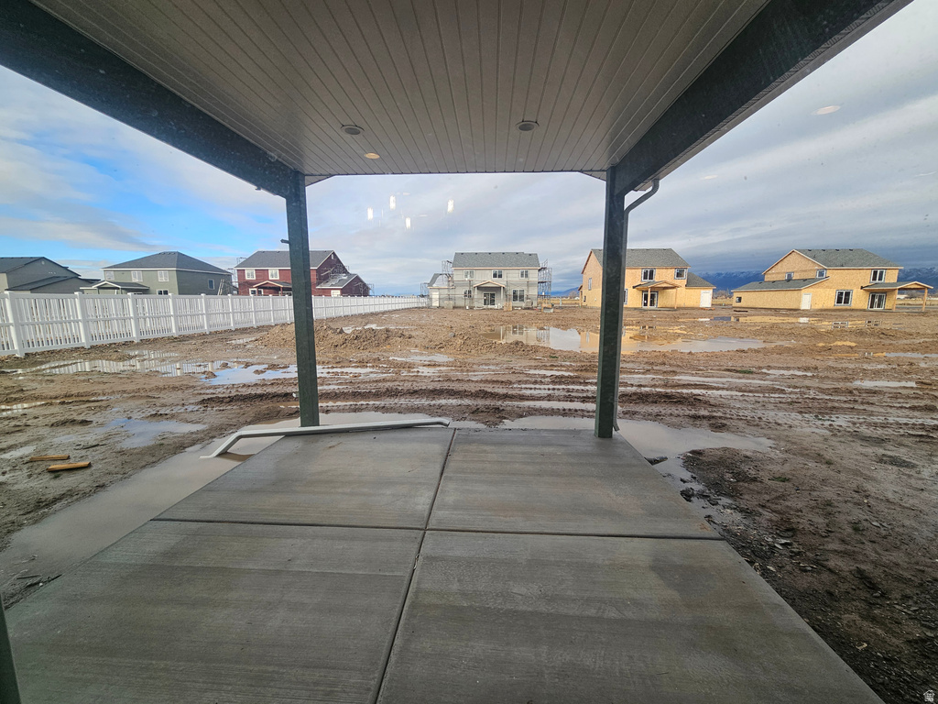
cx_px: 469
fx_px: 352
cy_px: 352
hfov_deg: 106.2
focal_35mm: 13
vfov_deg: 89.9
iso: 64
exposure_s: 1/792
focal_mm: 2.2
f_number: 2.2
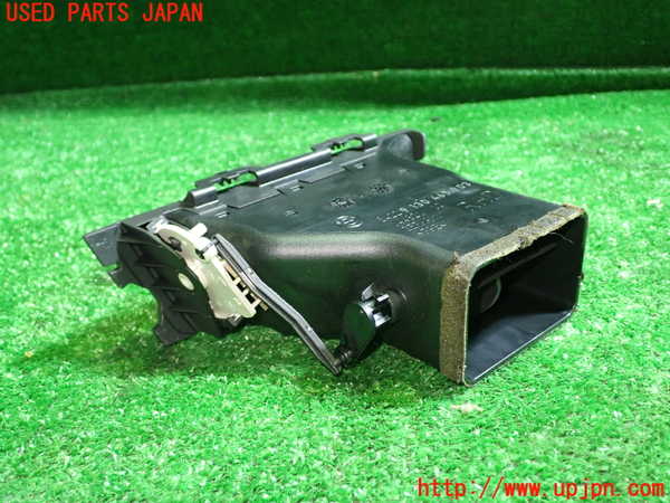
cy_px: 252
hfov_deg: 51.4
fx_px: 697
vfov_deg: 39.7
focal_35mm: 36
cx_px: 335
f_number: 2.5
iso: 800
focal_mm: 6.37
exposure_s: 1/30
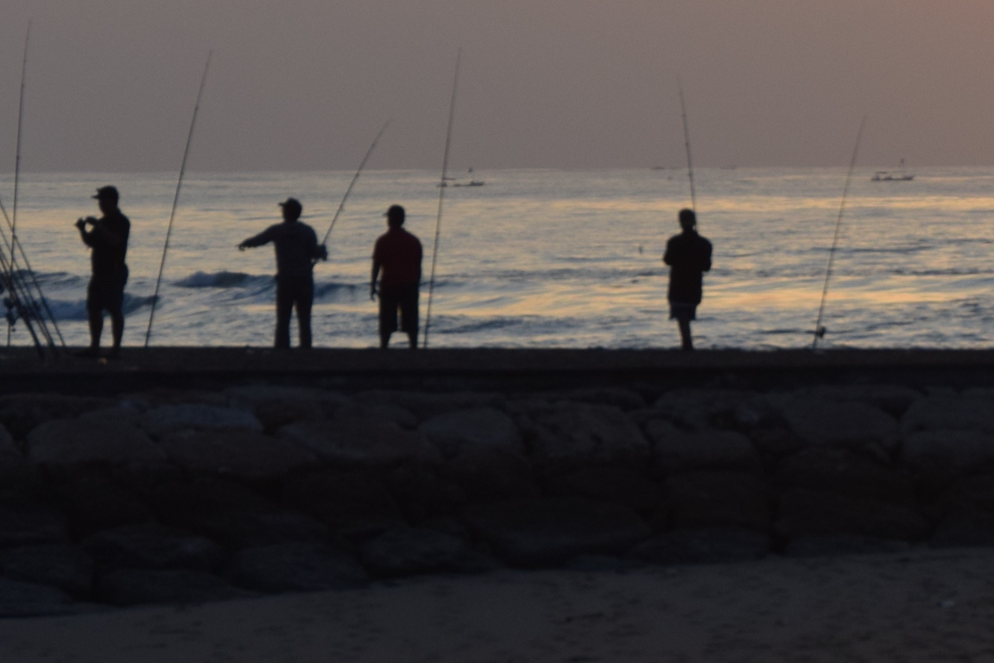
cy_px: 92
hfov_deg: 5.6
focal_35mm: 369
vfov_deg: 3.7
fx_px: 10179
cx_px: 759
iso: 200
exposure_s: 1/320
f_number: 9
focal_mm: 75
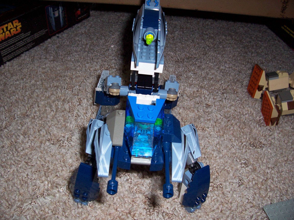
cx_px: 147
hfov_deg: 54.0
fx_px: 289
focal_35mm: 34
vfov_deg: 41.8
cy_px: 110
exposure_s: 1/60
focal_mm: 5.6
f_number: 2.7
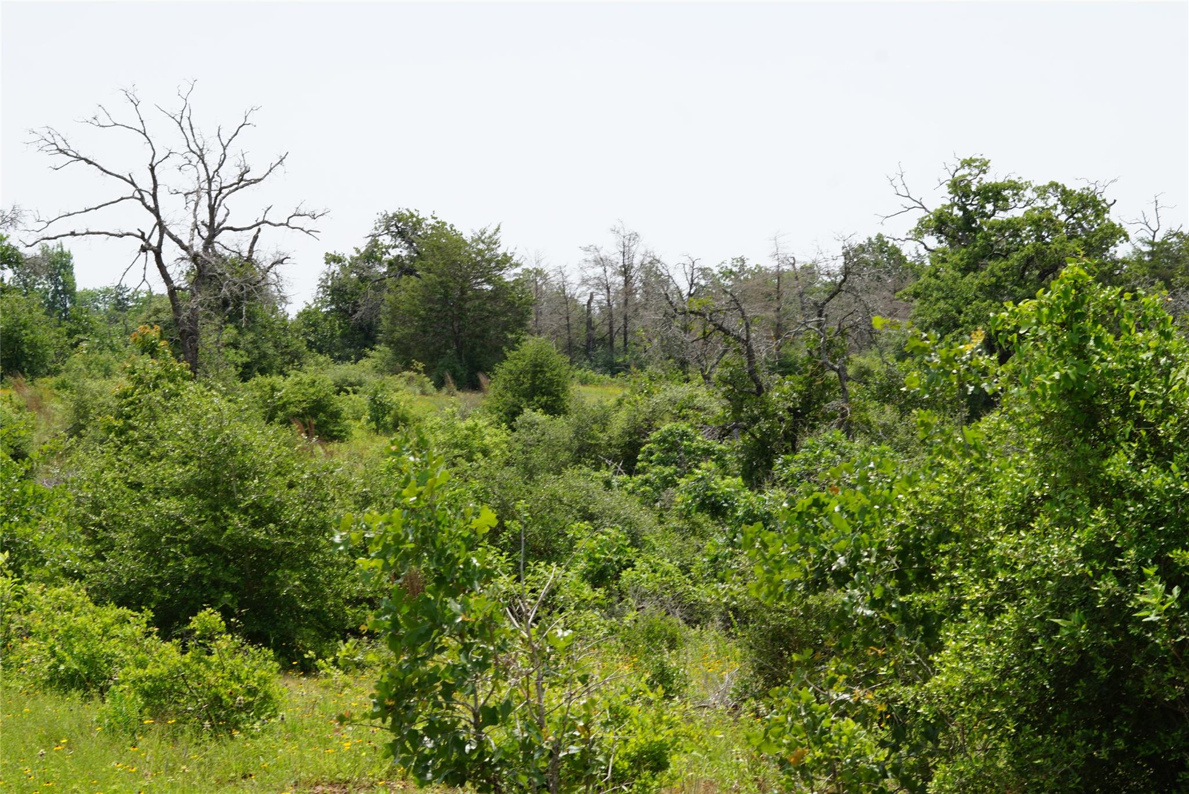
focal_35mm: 75
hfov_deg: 27.0
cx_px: 594
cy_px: 397
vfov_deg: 18.2
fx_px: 2478
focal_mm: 50
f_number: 10
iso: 100
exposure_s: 1/100
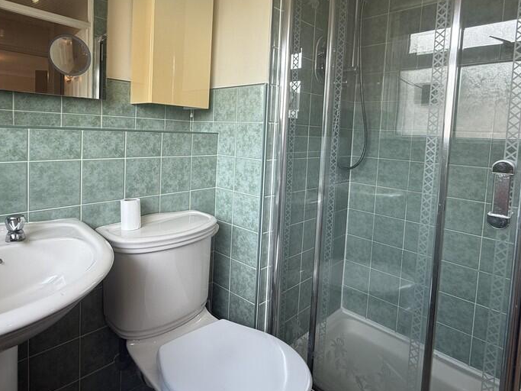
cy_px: 150
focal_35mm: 21
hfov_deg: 78.6
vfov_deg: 62.7
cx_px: 225
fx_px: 316
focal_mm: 2.22
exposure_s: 1/100
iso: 64
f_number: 2.2
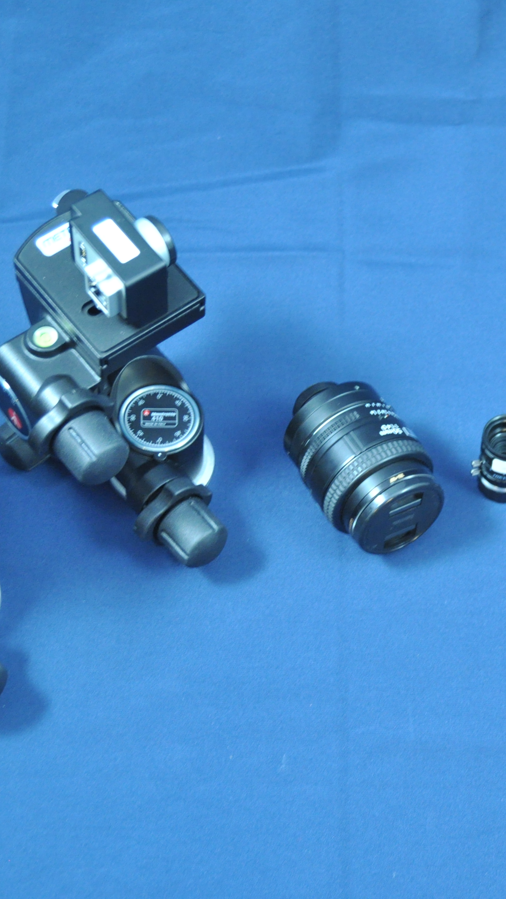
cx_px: 367
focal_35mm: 71
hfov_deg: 16.9
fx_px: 1693
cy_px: 450
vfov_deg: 29.7
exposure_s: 1/20
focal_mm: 30
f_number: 4.5
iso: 1100
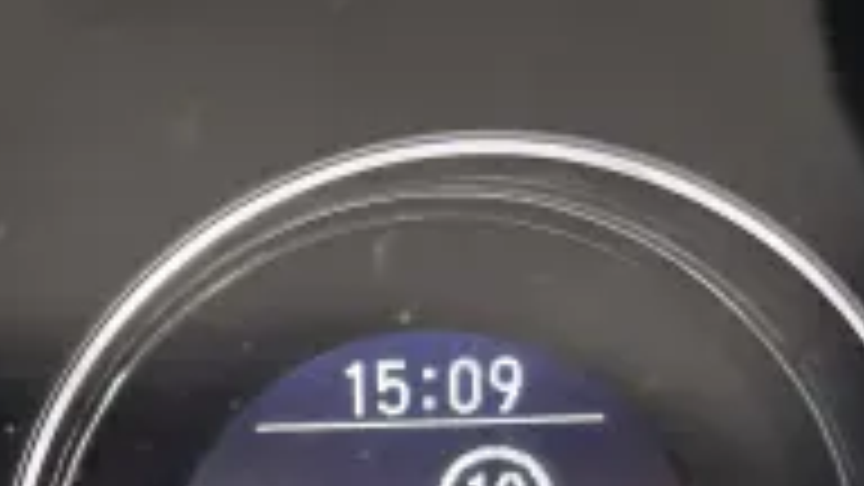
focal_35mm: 51
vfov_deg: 22.3
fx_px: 1168
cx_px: 297
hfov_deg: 40.1
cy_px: 518
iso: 320
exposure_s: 1/33
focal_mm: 4.69
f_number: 1.8
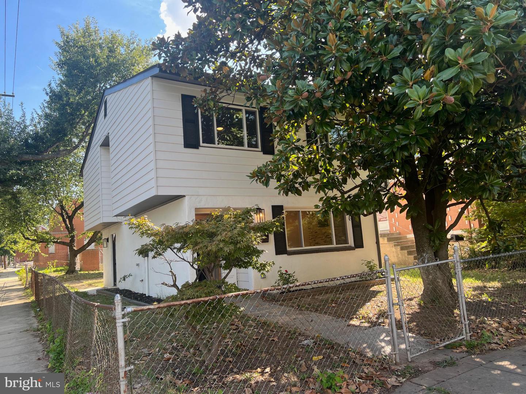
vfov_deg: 53.1
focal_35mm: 26
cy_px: 197
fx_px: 395
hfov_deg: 67.3
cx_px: 263
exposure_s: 1/552
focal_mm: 5.7
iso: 50
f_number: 1.5
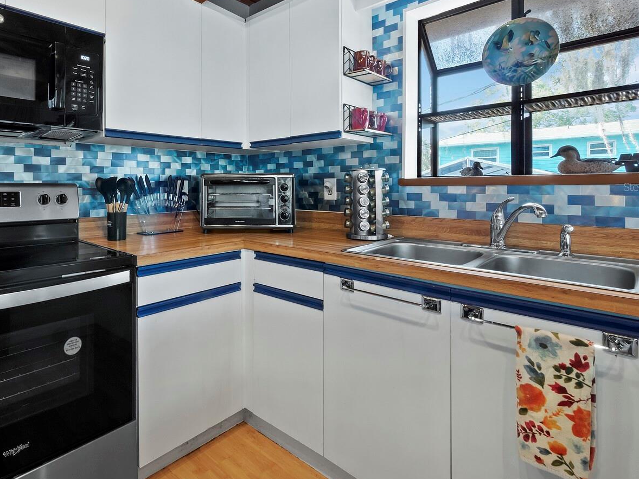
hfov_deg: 83.1
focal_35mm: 19
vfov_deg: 67.8
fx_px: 351
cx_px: 241
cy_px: 187
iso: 400
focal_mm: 7
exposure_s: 1/1.25
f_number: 11
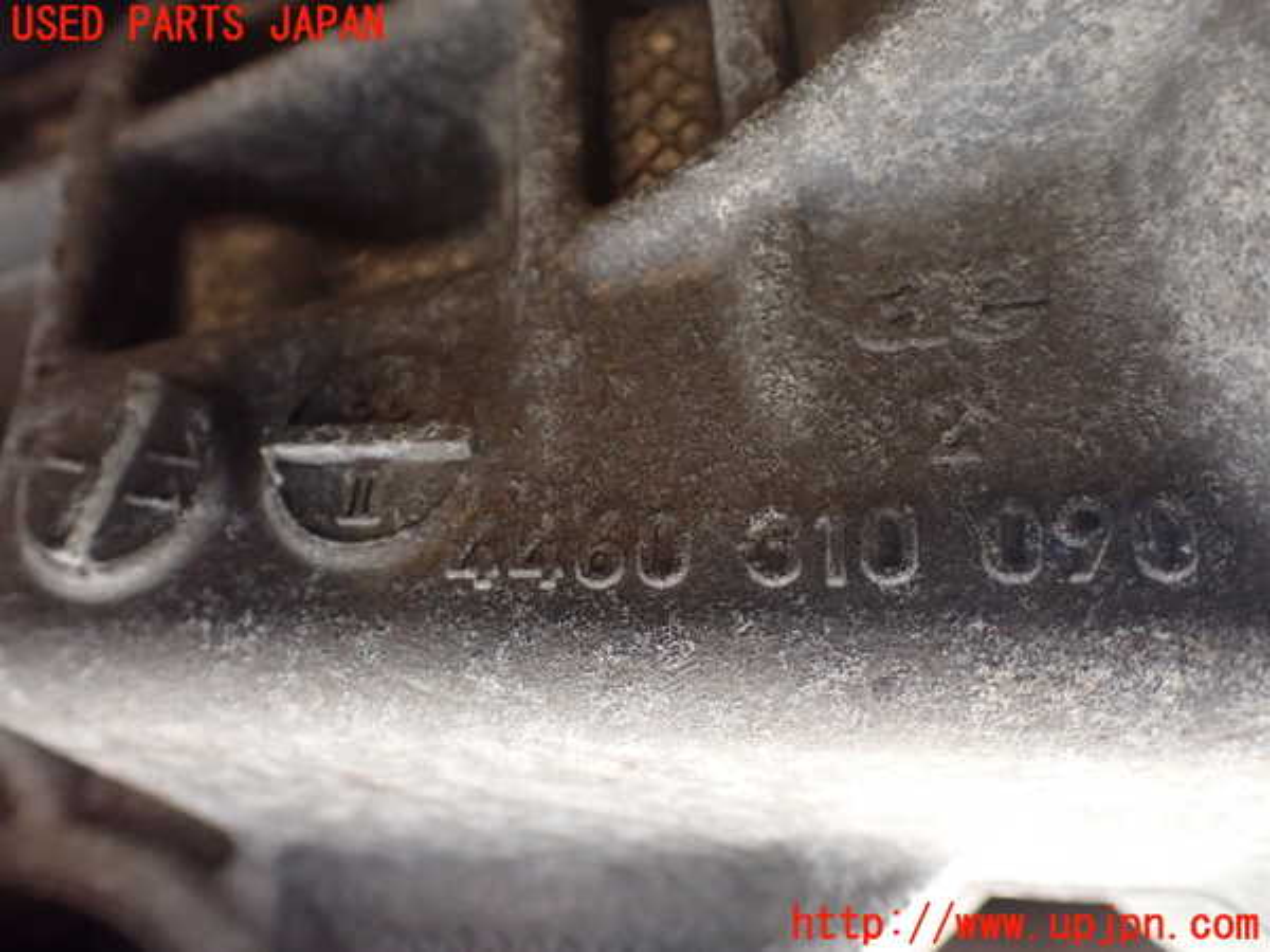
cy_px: 476
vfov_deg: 46.8
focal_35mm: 30
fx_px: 1101
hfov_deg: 60.0
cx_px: 635
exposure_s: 1/125
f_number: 2.3
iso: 800
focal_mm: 5.4
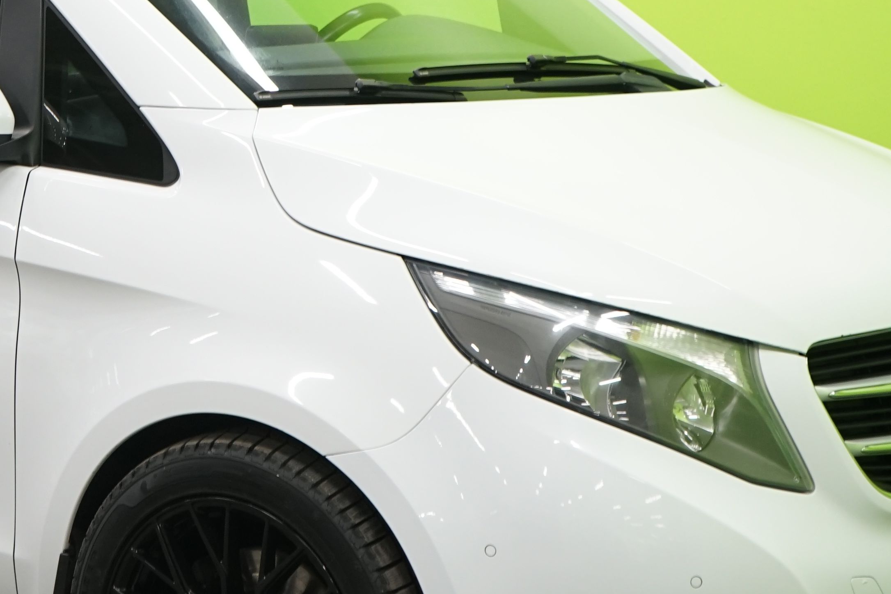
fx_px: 2599
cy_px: 123
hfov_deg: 19.0
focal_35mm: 105
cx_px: 36
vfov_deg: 13.0
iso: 800
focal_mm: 38
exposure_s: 1/50
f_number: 5
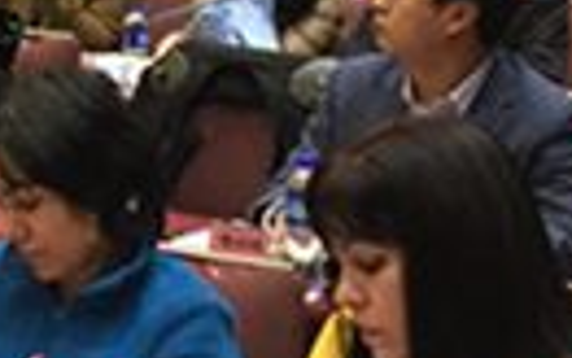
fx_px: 2199
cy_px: -61
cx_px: -218
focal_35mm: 141
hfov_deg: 14.1
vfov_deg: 9.2
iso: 200
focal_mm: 4.15
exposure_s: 1/33
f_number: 2.2
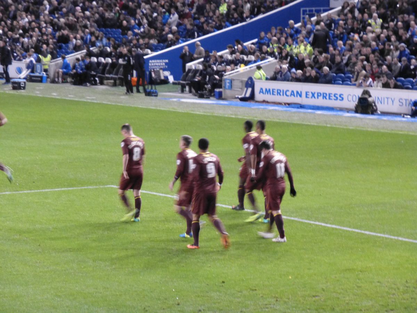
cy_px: 156
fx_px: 2120
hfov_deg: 11.2
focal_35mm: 176
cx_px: 208
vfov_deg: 8.4
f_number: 5.4
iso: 800
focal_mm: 31.3
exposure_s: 1/20
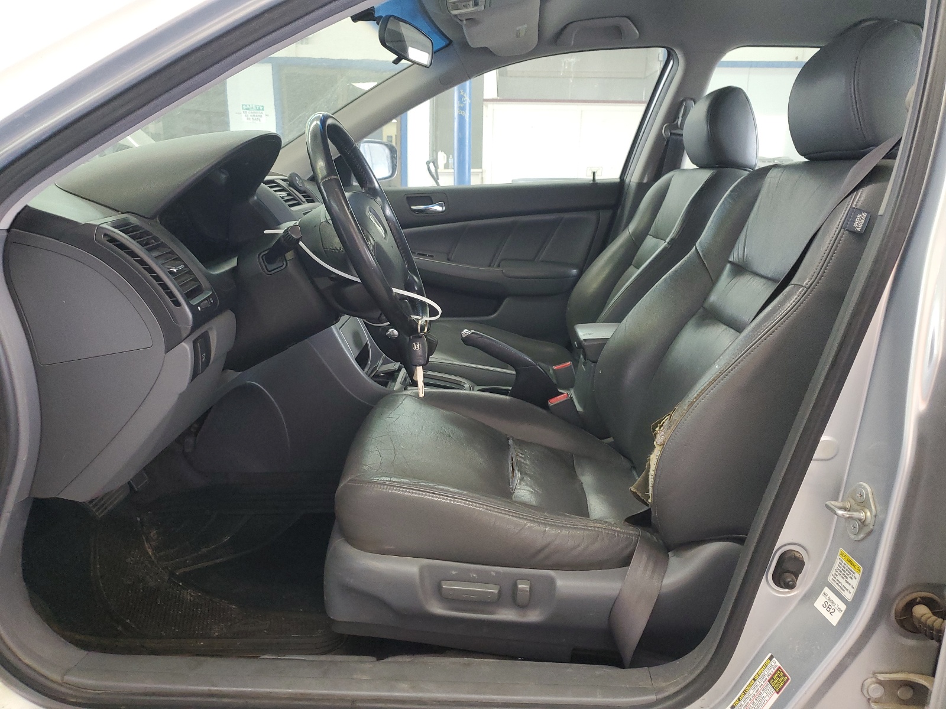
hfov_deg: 67.3
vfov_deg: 53.1
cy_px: 354
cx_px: 473
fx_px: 711
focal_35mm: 26
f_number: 1.5
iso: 148
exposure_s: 1/60.2
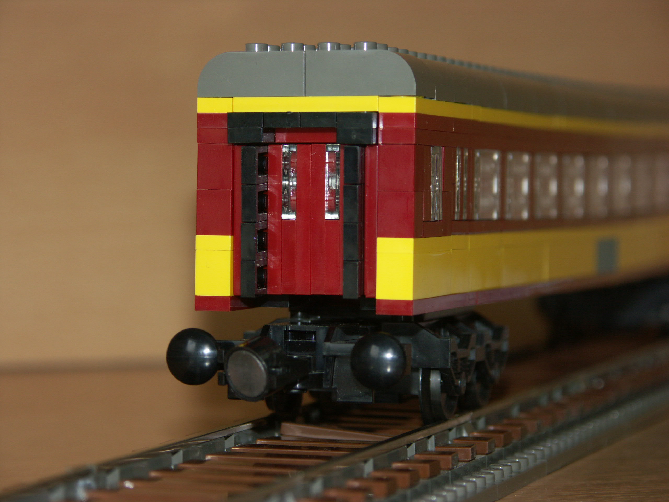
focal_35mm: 140
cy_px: 251
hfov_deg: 14.1
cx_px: 334
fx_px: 2706
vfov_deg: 10.6
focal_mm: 35.64
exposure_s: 1/125
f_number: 3.2
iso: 100
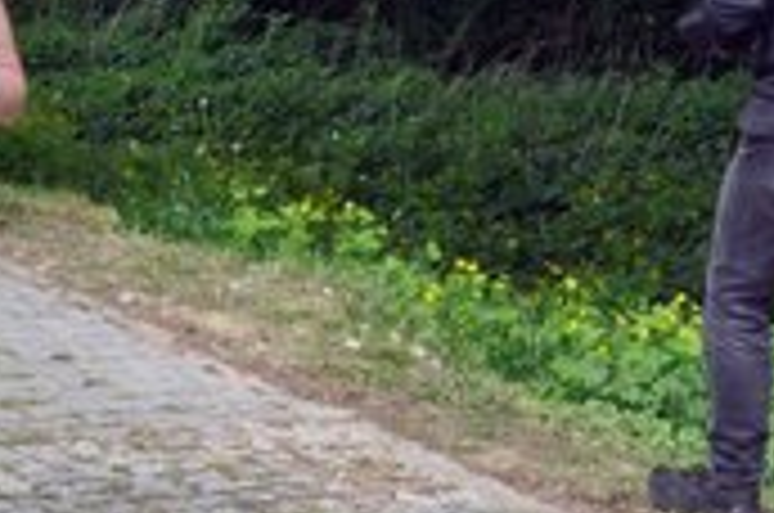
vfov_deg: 9.6
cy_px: 364
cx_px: 202
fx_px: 3045
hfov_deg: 14.4
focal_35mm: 142
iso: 800
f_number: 20
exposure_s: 1/200
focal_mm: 25
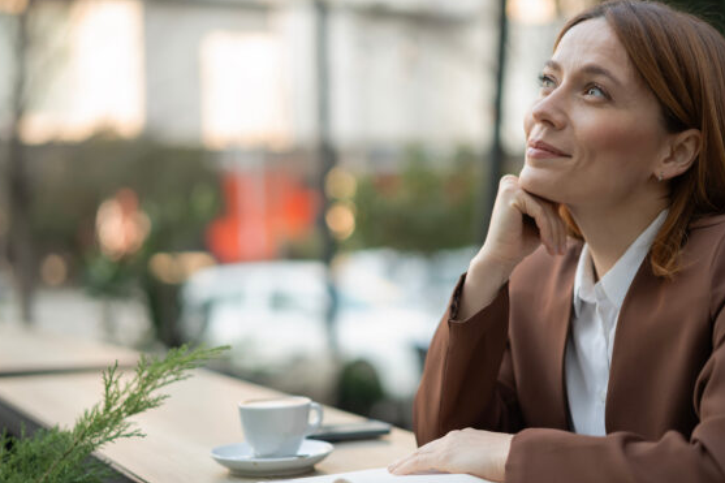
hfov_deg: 29.2
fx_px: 1389
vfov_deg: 19.7
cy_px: 266
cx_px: 418
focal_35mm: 69
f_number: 1.4
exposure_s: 1/640
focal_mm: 50
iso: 320
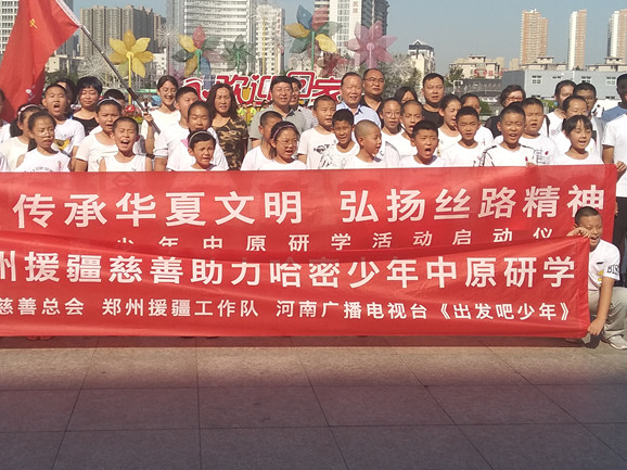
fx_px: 652
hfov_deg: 51.2
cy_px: 173
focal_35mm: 36
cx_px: 269
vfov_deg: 39.3
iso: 100
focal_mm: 3.82
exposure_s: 1/1705
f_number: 2.2
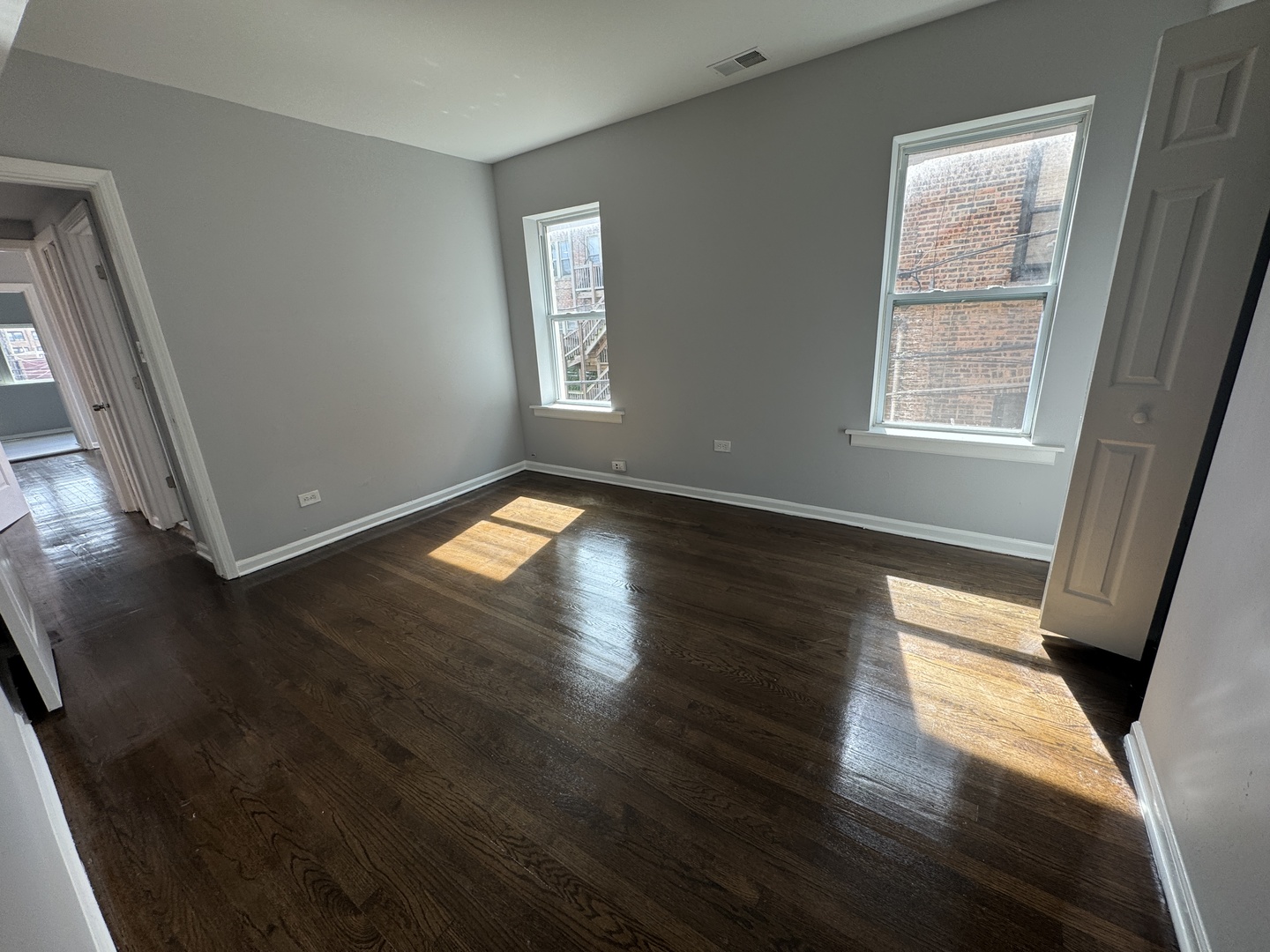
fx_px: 514
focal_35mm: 14
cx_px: 635
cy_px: 476
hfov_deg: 102.1
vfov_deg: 85.7
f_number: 2.2
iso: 50
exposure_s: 1/120
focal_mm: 2.22
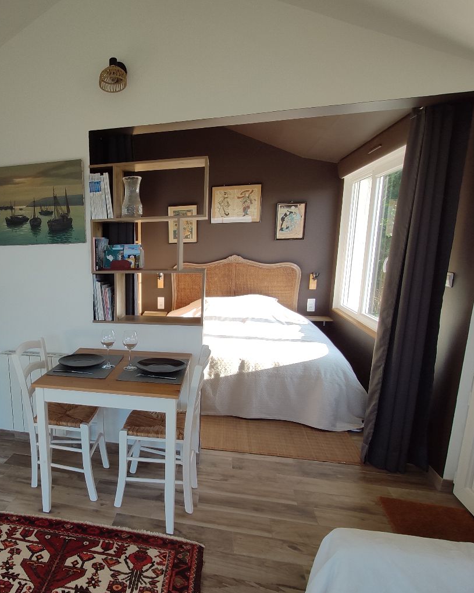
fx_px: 403
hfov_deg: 56.4
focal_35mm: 23
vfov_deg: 72.4
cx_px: 94
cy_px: 330
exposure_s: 1/100
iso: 101
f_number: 2.4
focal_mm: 2.04
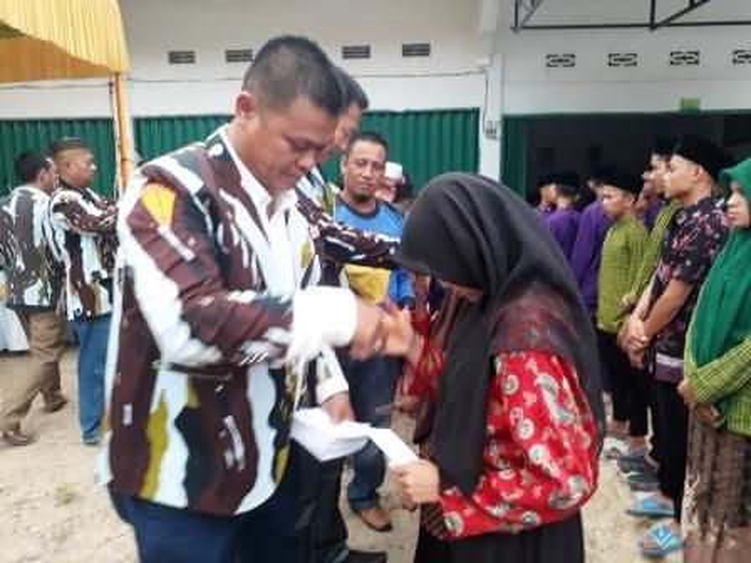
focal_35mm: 27
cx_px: 376
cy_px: 282
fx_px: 586
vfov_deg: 51.4
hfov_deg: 65.3
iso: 64
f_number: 1.9
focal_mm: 3.6
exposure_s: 1/50
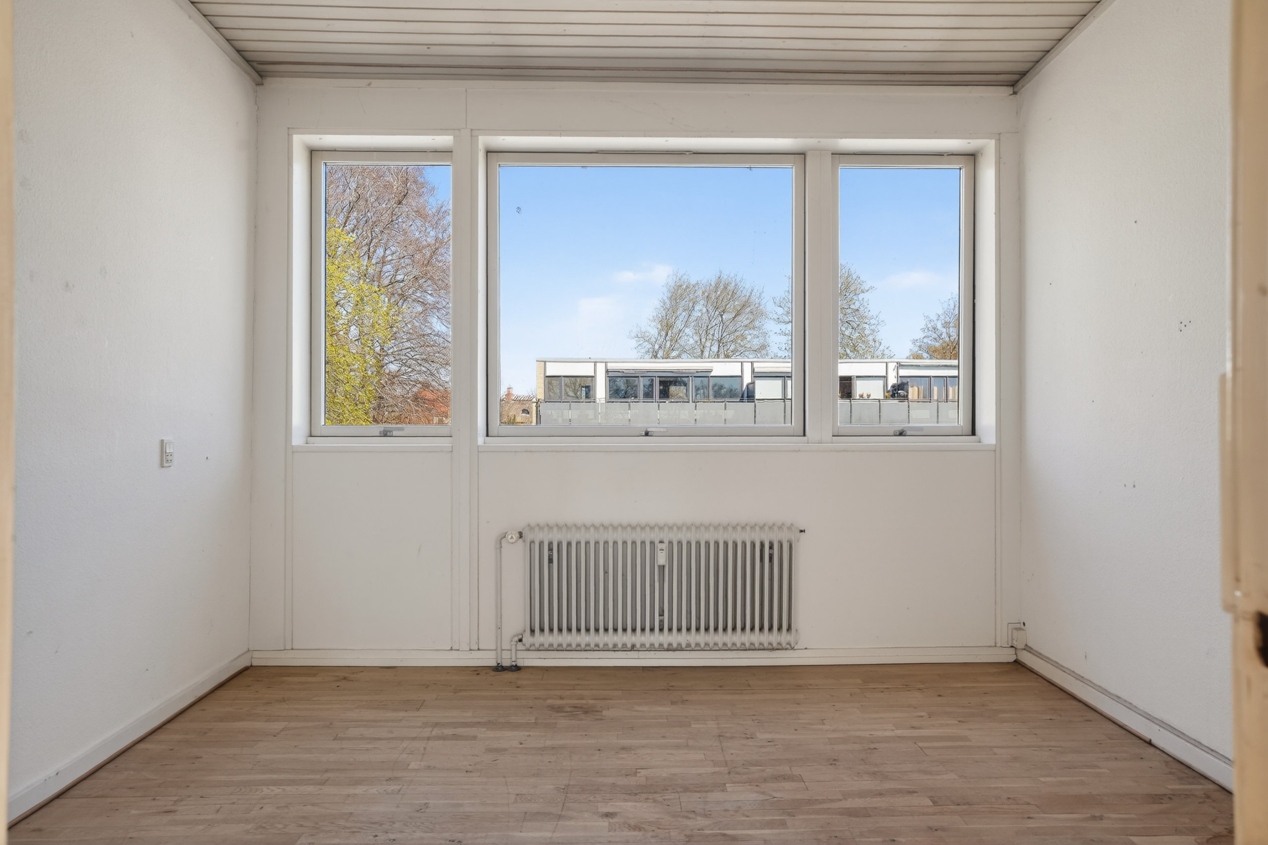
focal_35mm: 24
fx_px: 845
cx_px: 634
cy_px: 422
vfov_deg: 53.1
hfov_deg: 73.8
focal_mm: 24
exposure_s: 1/320
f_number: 8
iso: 400
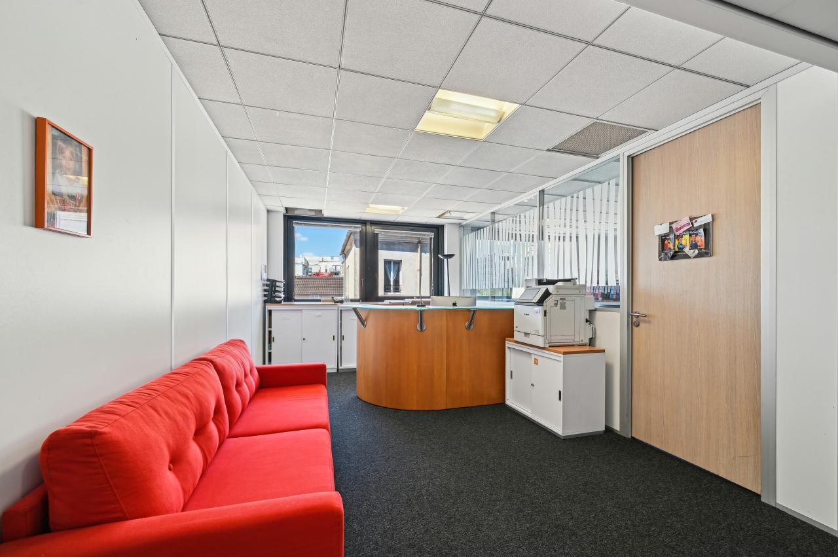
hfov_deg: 104.3
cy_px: 278
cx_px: 419
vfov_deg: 81.1
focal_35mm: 14
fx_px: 326
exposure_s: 1/10
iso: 100
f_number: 11
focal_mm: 14
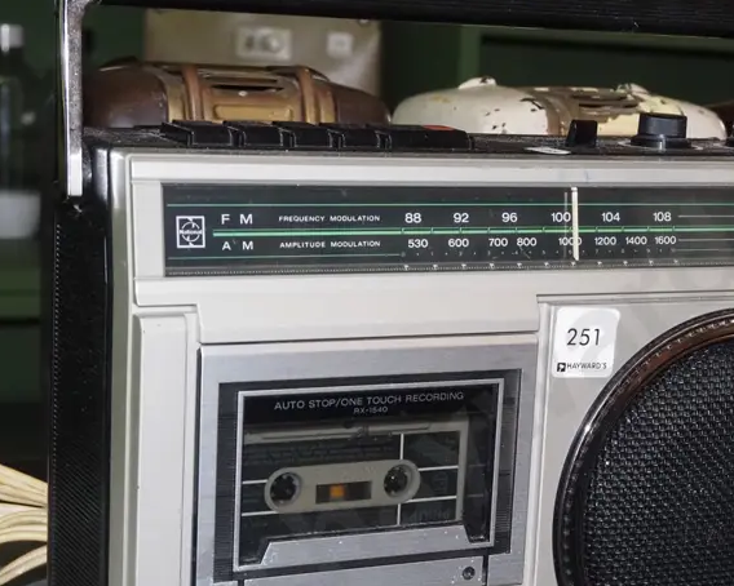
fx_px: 1911
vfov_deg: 17.4
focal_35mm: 88
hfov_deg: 21.5
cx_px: 553
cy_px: 379
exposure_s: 1/160
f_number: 5.6
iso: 2500
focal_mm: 25
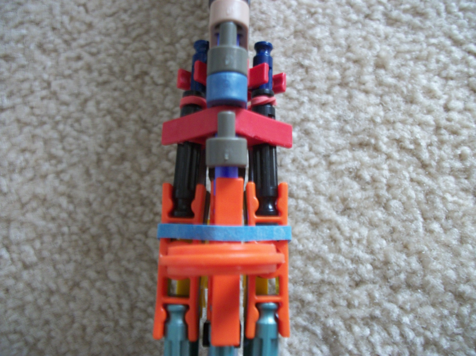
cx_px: 238
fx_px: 440
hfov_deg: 56.9
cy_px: 178
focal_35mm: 32
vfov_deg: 44.1
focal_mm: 5.7
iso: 161
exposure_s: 1/8
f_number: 2.9
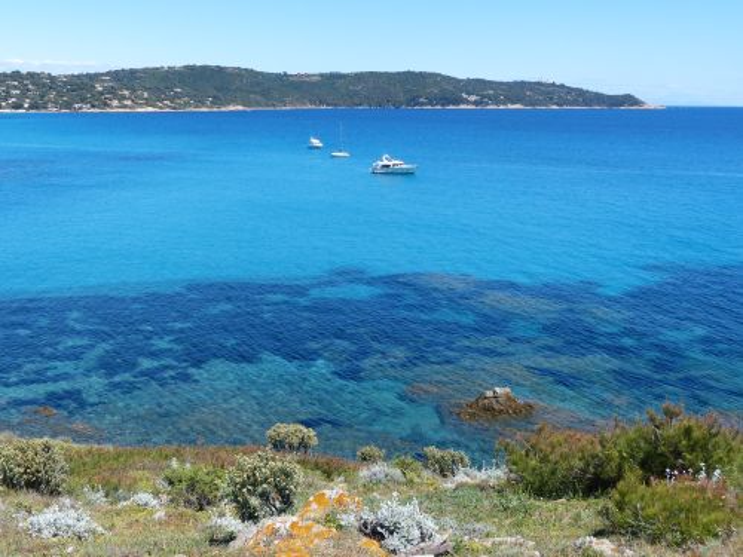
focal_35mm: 41
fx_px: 880
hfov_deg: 45.8
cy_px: 278
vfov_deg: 35.1
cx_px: 372
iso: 100
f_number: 4
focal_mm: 7.4
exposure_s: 1/800
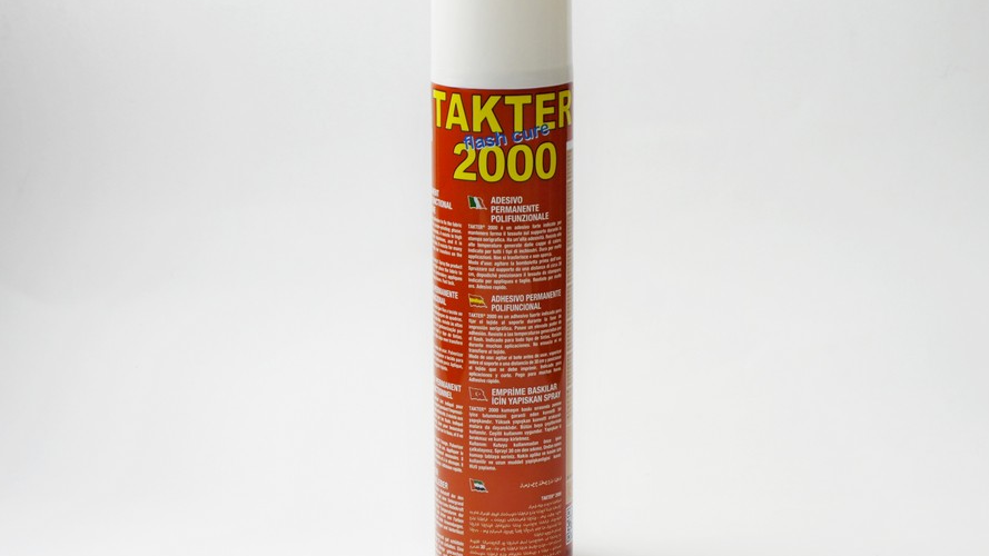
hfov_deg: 24.3
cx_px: 492
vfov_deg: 13.8
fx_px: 2295
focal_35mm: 88
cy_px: 275
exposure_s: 1/40
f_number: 5.6
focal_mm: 55
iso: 200
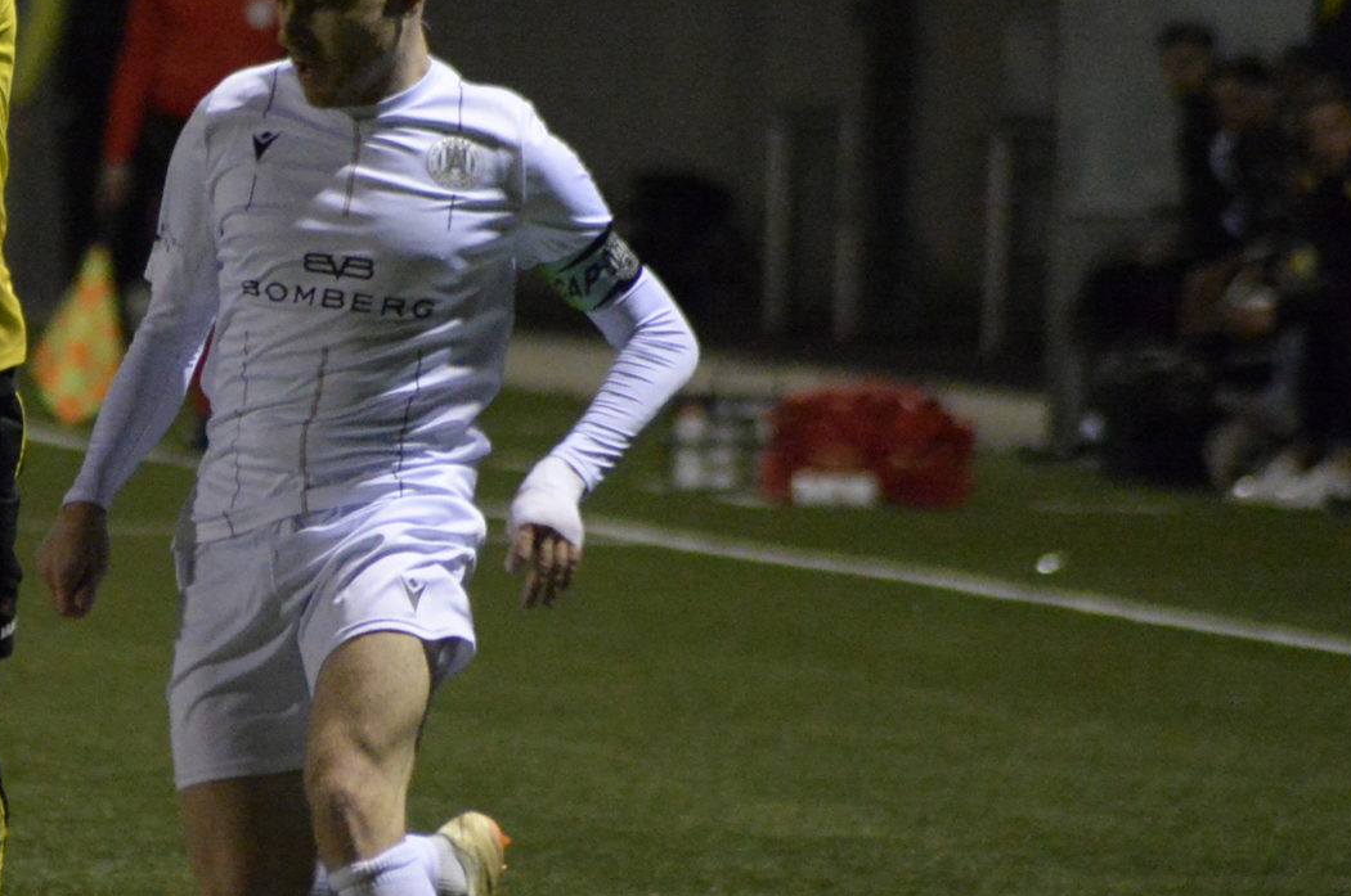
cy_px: 511
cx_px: 72
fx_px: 21024
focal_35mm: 561
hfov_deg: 3.7
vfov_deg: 2.4
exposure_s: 1/640
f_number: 5
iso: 12800
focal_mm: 230
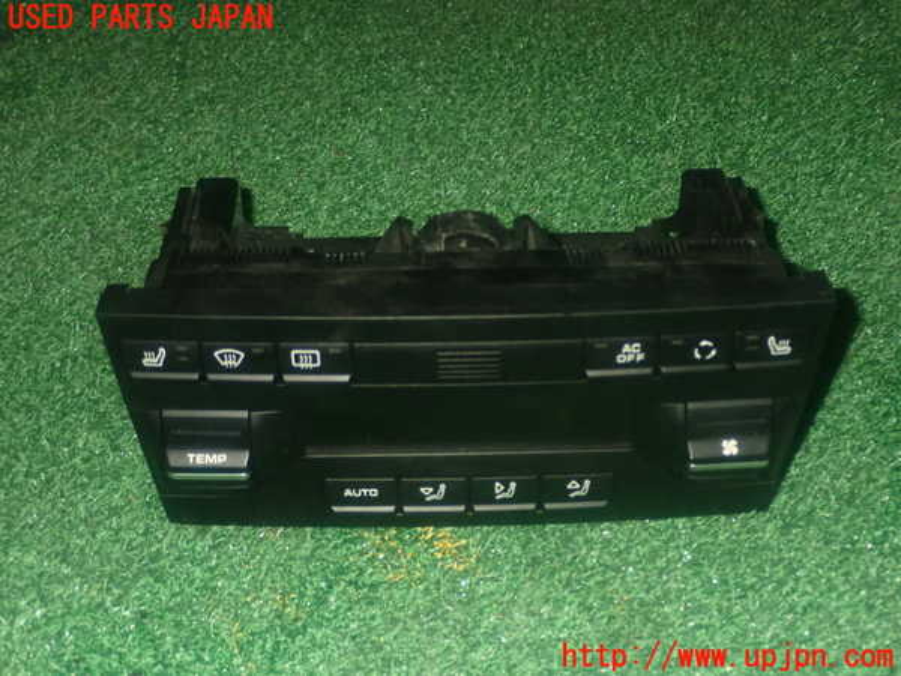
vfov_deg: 25.2
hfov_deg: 33.2
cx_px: 450
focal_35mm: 58
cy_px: 338
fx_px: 1510
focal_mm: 10.35
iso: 1000
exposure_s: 1/60
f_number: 10
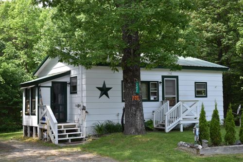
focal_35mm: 54
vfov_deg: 25.0
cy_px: 81
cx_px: 122
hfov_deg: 36.9
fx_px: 364
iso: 200
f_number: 6.3
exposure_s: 1/250
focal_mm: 36
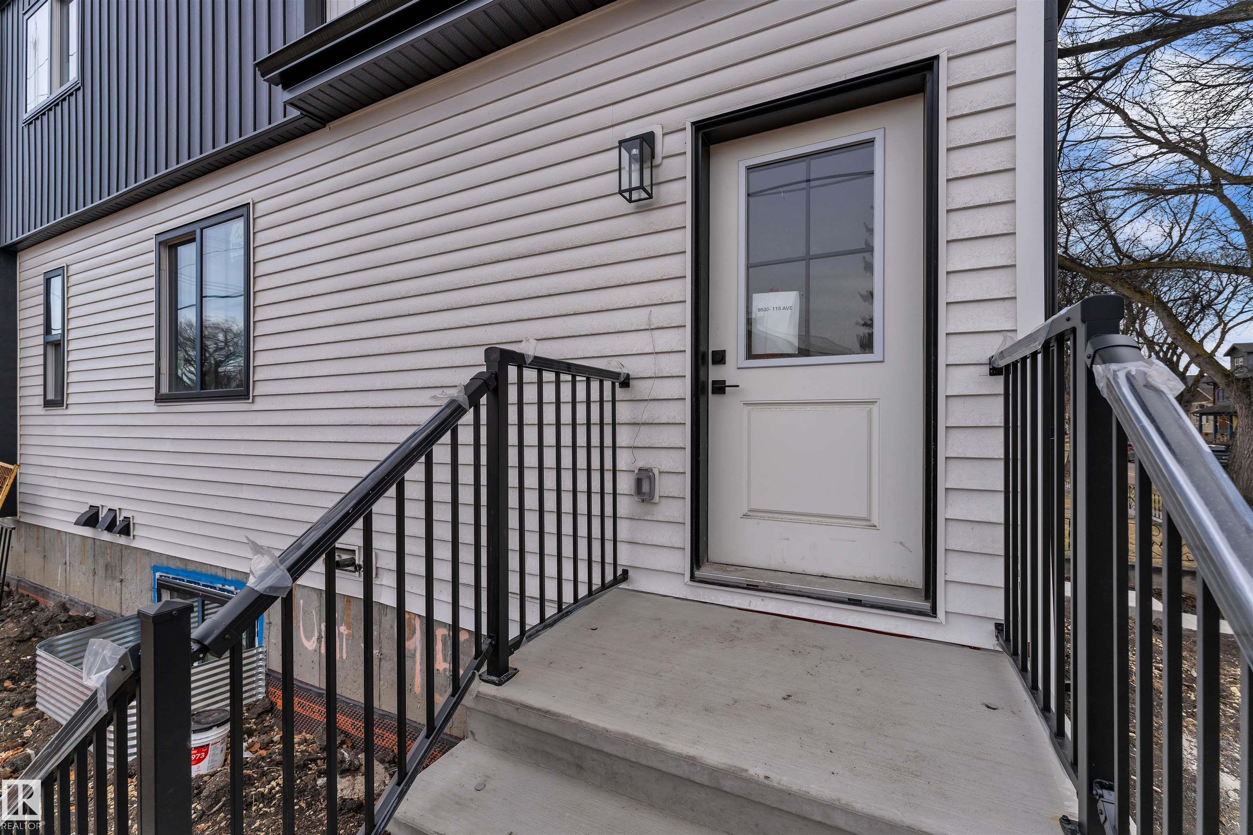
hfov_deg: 104.3
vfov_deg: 81.2
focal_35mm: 14
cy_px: 418
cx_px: 626
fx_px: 487
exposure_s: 1/400
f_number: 5.6
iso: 200
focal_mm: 14
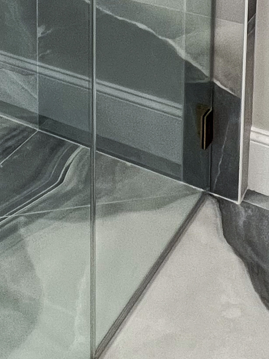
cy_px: -157
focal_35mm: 64
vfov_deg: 24.5
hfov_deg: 21.5
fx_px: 663
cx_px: -39
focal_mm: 1.57
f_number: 1.8
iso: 160
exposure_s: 1/120
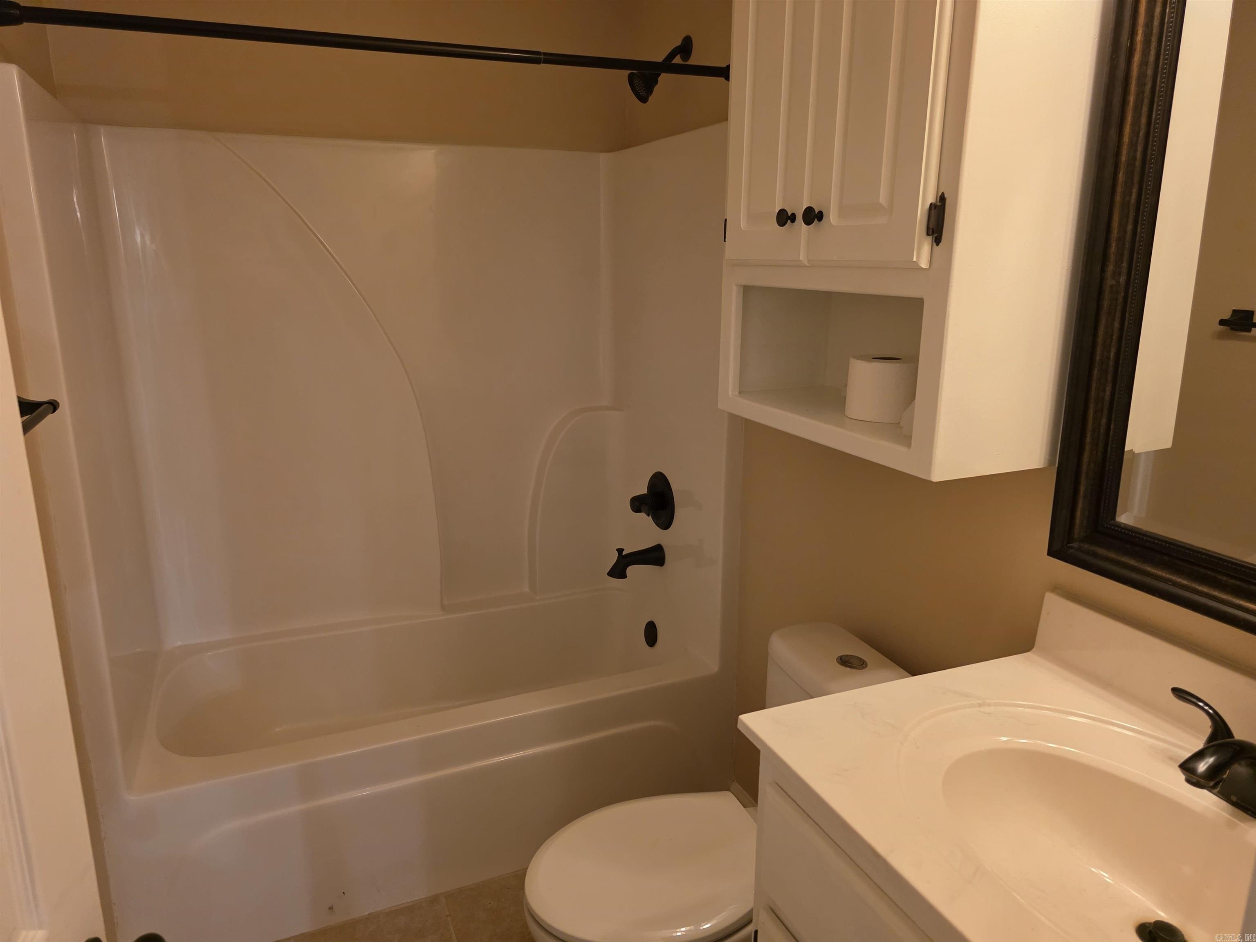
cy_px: 471
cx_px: 628
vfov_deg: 58.9
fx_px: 835
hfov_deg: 73.9
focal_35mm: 23
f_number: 1.7
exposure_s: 1/120
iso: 640
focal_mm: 6.3
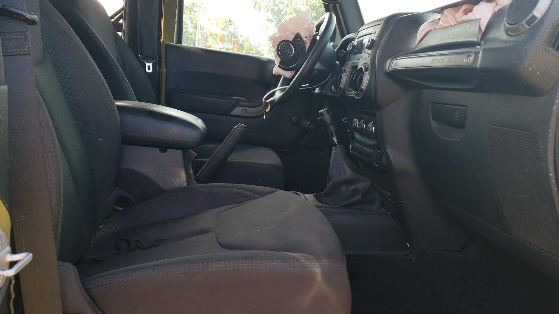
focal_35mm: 29
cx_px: 282
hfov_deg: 66.1
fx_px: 430
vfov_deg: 40.1
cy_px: 140
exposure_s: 1/182
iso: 50
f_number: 1.5
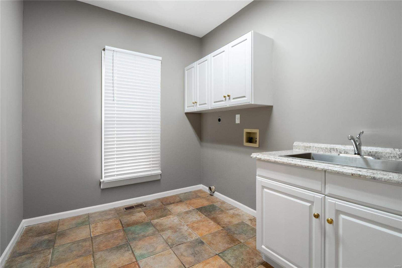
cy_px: 134
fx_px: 179
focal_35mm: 16
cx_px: 201
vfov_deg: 73.7
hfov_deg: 96.7
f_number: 6.3
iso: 400
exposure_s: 1/6
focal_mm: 8
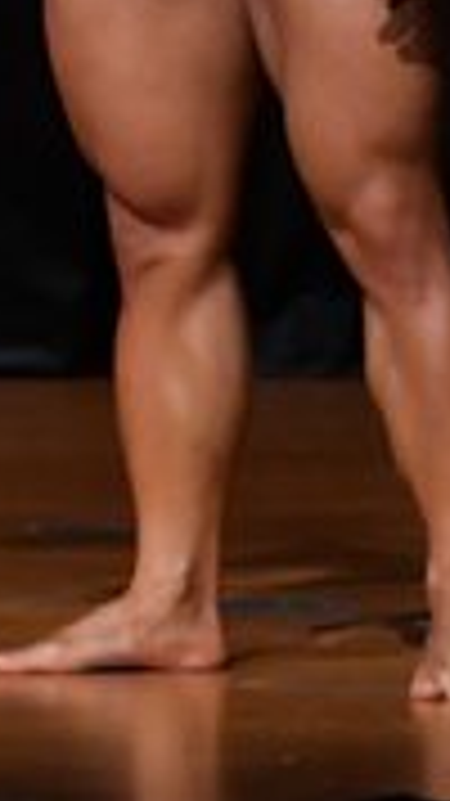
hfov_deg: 1.0
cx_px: -560
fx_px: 24630
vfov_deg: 1.9
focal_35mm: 1160
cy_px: -158
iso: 5000
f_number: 5.6
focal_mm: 170
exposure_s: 1/400
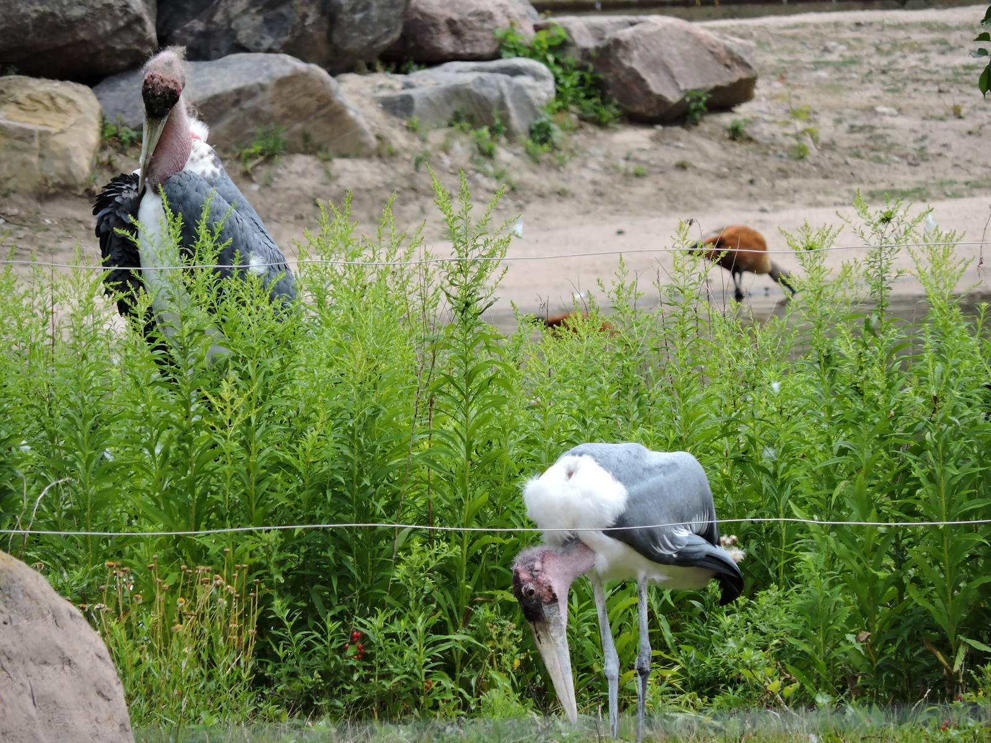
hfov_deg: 2.6
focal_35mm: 750
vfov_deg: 2.0
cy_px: 372
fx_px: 21471
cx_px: 496
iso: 110
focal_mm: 133.8
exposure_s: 1/400
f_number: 5.1
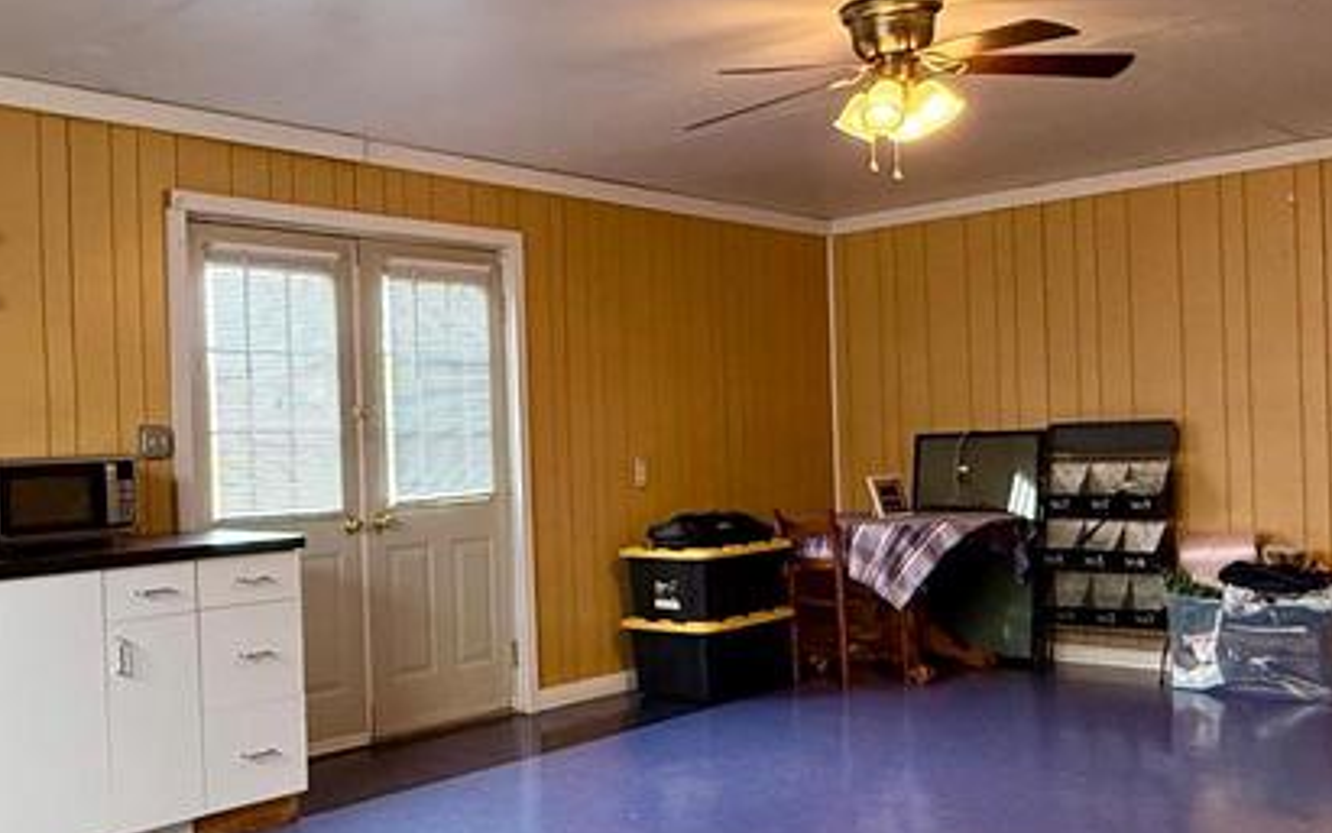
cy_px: 457
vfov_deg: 34.4
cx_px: 463
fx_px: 1343
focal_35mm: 37
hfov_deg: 51.9
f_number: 2.2
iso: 250
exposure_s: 1/120
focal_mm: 2.22
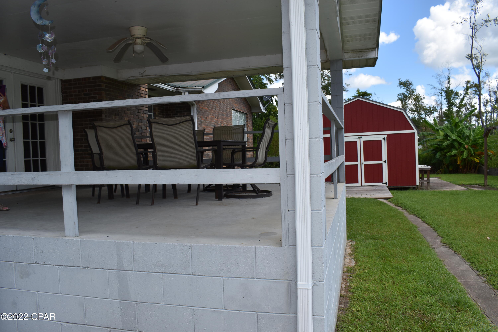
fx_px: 373
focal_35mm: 27
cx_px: 249
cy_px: 166
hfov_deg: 67.4
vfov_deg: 47.9
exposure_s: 1/200
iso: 100
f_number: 9
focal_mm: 18
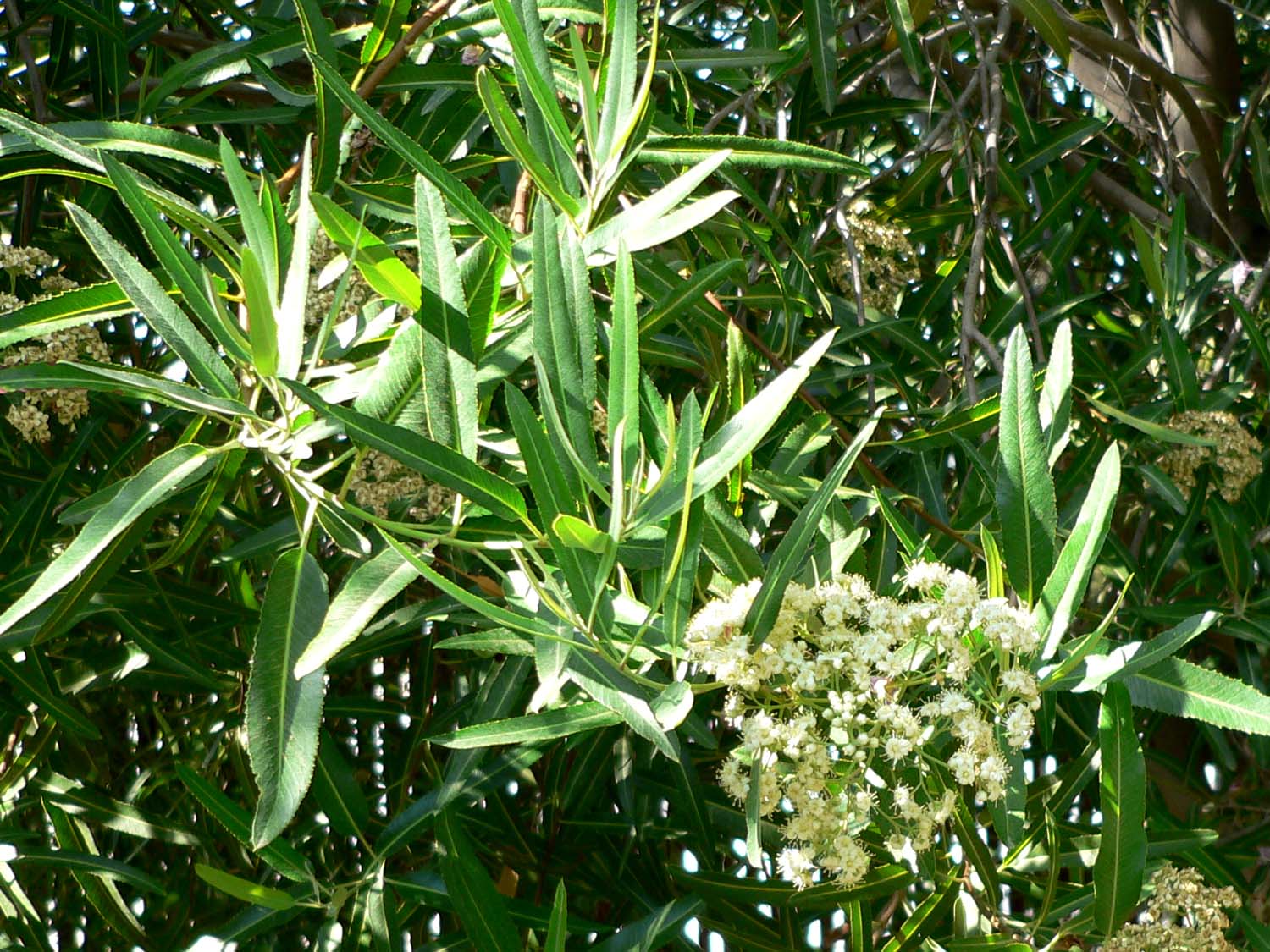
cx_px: 635
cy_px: 476
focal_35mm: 57
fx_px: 2091
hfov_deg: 33.8
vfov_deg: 25.7
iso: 80
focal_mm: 9.4
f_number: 2.8
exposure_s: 1/100
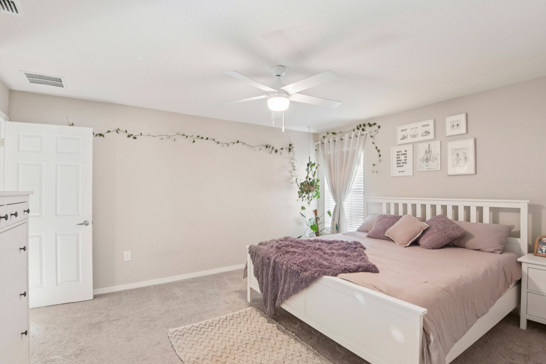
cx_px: 273
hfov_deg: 96.7
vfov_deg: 73.7
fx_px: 243
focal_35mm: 16
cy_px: 182
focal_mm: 16
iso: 400
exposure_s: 1/8
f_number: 8
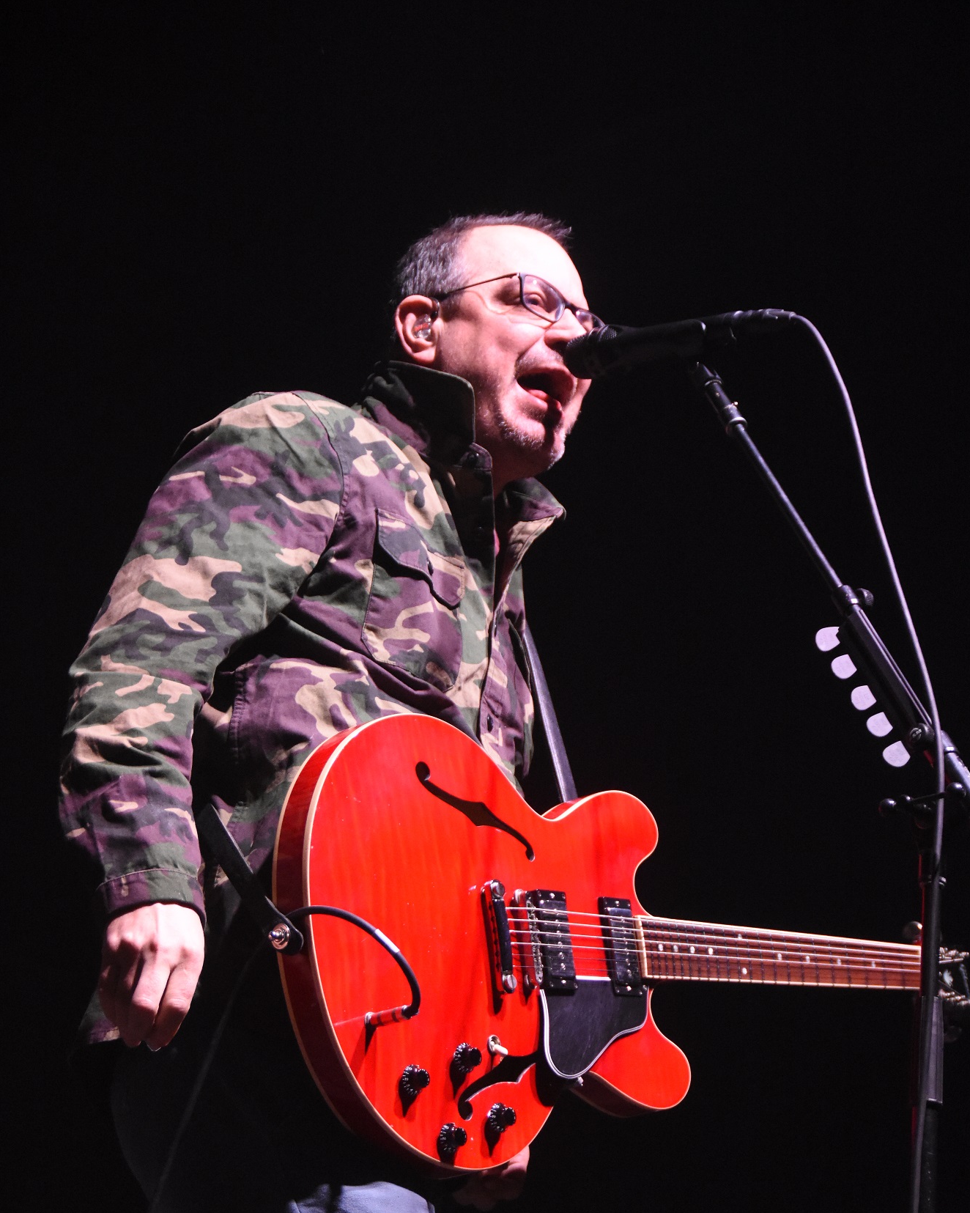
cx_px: 486
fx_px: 4578
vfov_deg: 15.1
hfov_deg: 12.1
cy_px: 718
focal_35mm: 128
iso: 4000
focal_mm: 75
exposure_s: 1/320
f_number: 5
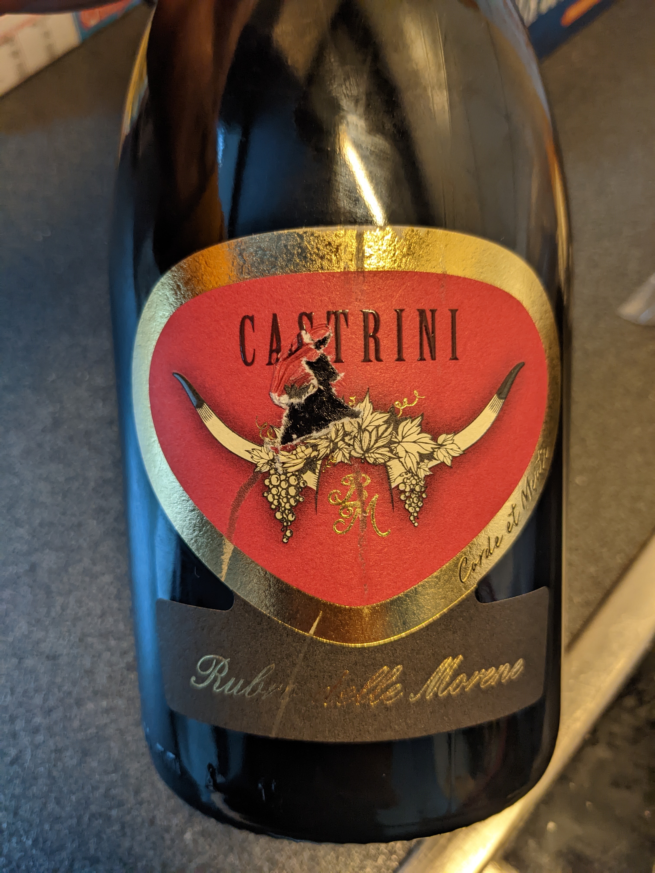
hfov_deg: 51.4
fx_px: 681
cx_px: 328
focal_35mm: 27
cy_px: 436
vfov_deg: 65.3
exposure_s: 1/25
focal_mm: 4.38
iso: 137
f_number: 1.73
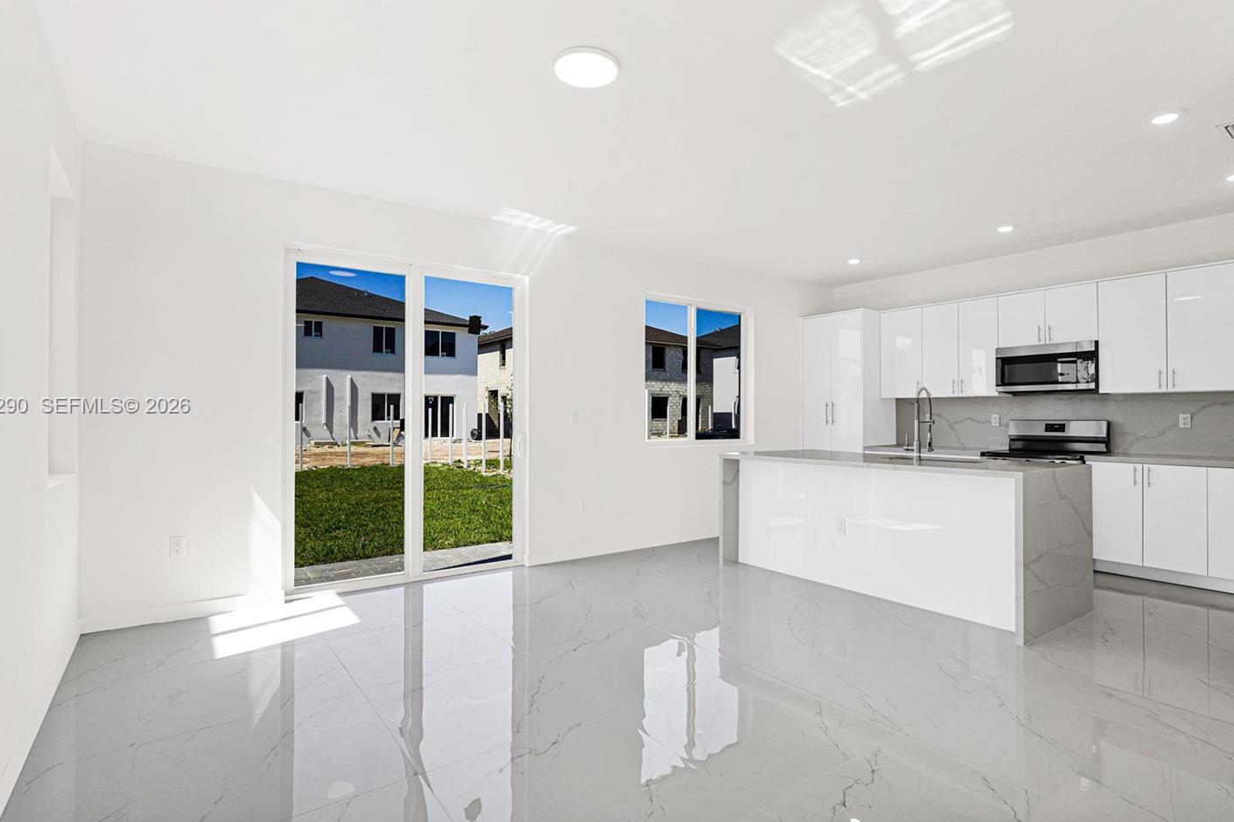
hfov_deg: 90.0
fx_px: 617
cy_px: 407
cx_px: 614
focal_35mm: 18
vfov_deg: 67.4
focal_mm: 16
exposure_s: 1/60
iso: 100
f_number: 8
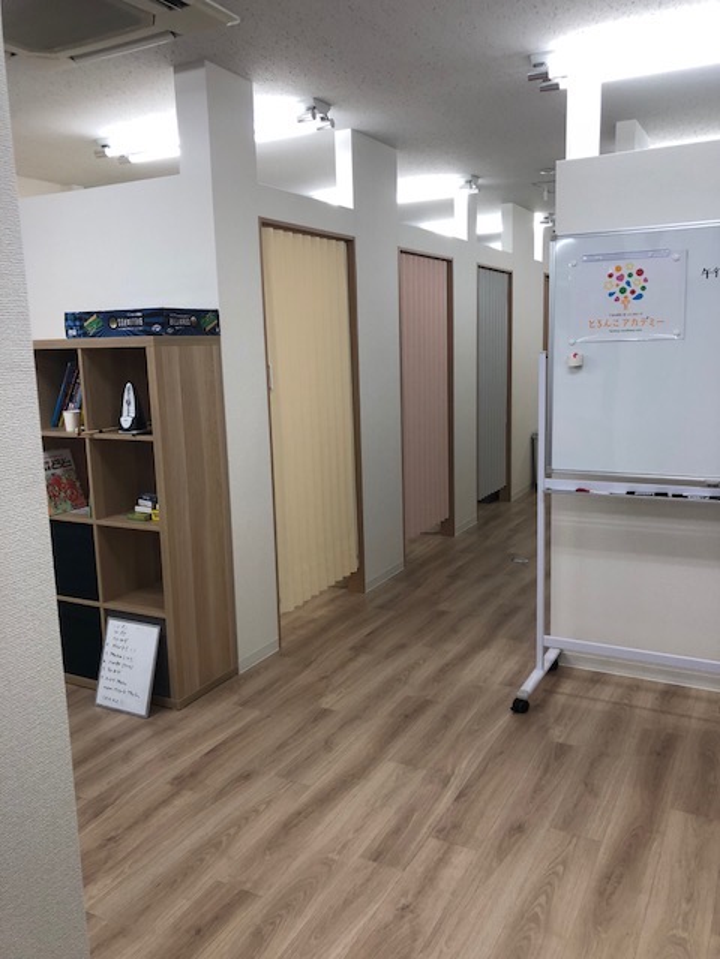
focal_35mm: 28
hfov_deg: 49.7
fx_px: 777
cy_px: 480
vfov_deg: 63.4
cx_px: 360
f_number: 1.8
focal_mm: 3.99
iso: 20
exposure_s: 1/40
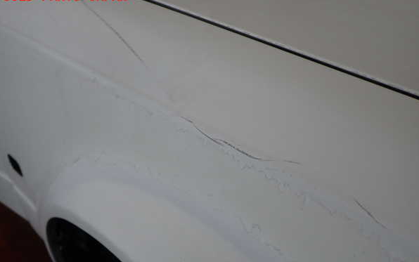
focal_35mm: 32
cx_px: 210
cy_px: 145
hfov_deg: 59.6
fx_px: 366
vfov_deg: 39.4
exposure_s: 1/200
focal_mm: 5.4
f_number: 2.3
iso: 100
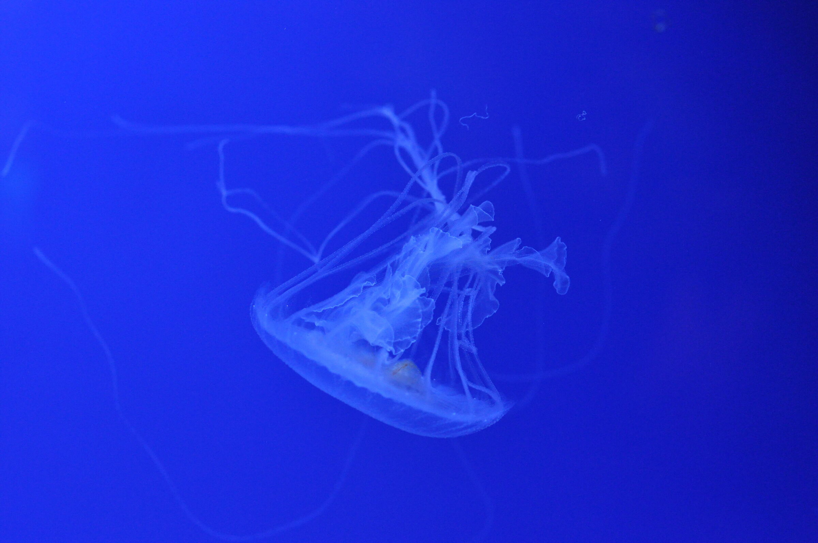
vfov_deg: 18.1
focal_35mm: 75
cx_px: 409
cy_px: 272
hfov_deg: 27.0
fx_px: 1702
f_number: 4.5
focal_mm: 50
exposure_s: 1/80
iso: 1600
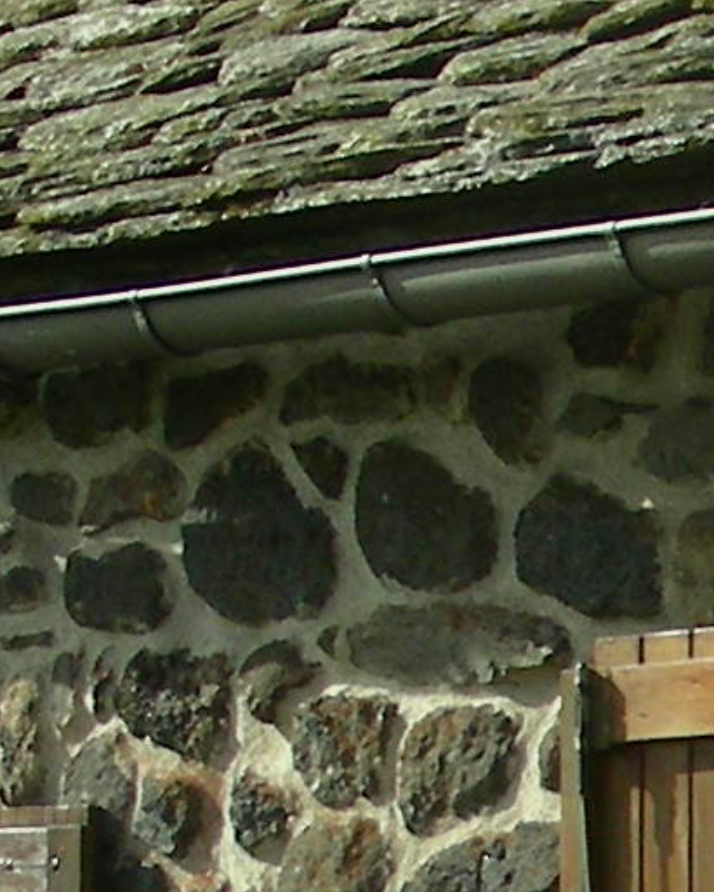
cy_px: 1167
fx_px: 6782
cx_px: 2041
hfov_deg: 5.7
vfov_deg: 7.4
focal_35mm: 257
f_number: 4
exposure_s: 1/436
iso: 50
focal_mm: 8
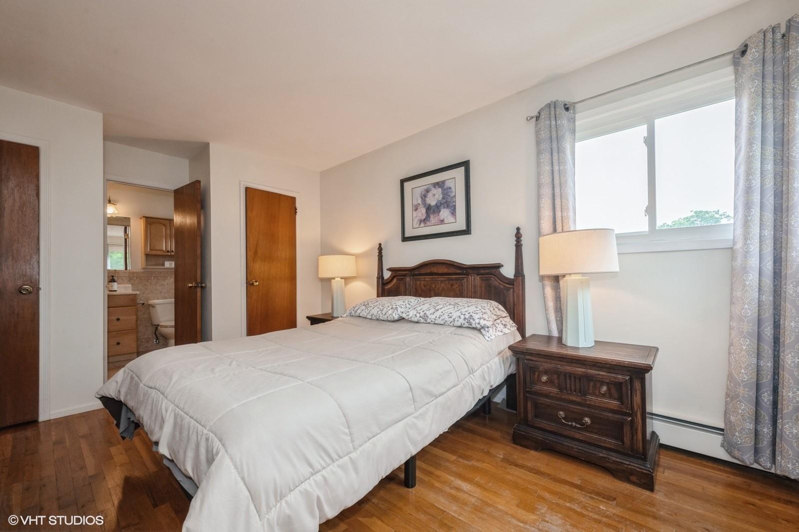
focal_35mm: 14
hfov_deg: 104.3
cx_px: 400
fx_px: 311
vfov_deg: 81.2
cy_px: 266
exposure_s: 1/20
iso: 400
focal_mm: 14
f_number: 11
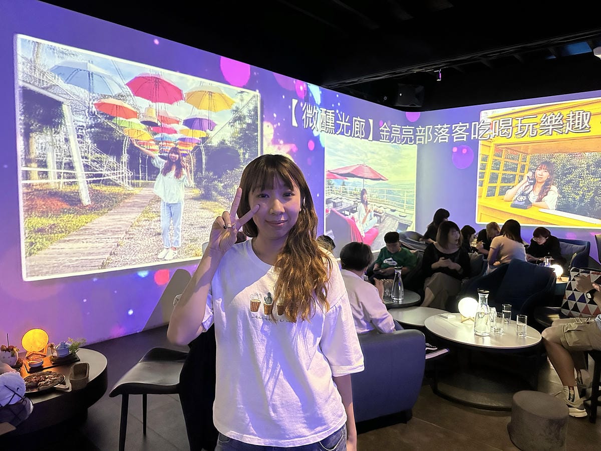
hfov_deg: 71.6
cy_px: 226
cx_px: 300
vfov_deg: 56.8
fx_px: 417
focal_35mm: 24
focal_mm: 6.86
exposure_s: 1/40
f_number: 1.78
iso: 1000
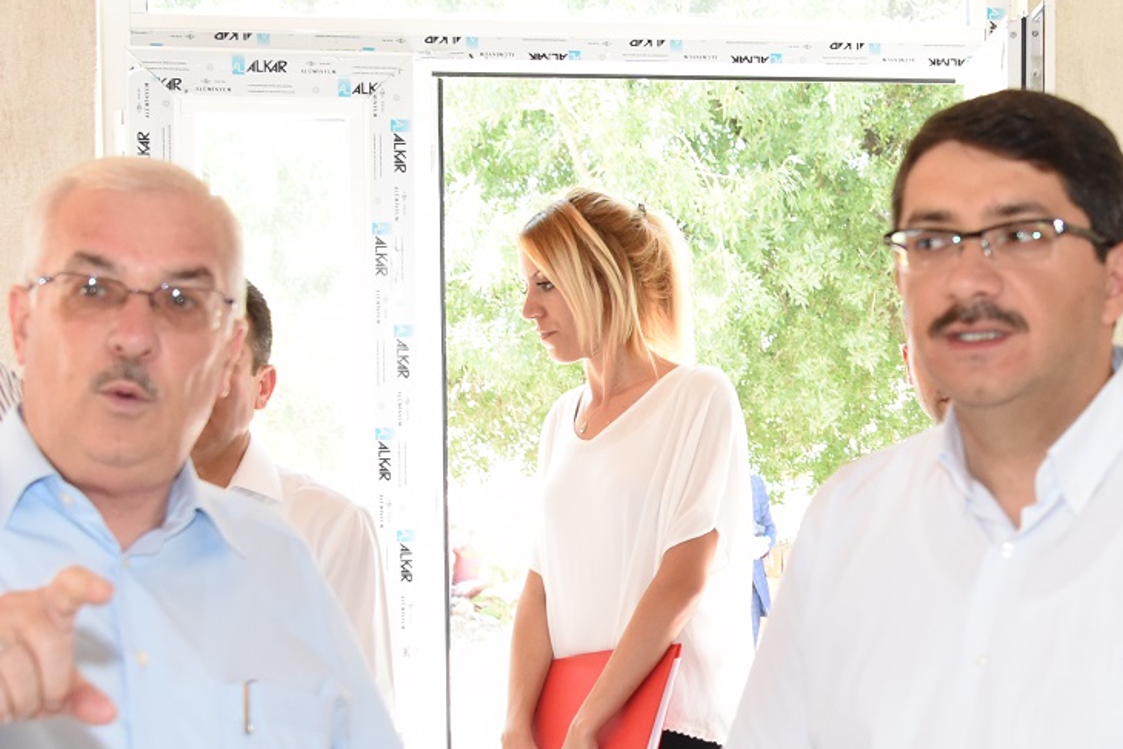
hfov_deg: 19.9
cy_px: 591
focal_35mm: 101
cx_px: 985
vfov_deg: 13.5
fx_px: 3151
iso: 1600
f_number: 5
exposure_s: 1/250
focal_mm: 36
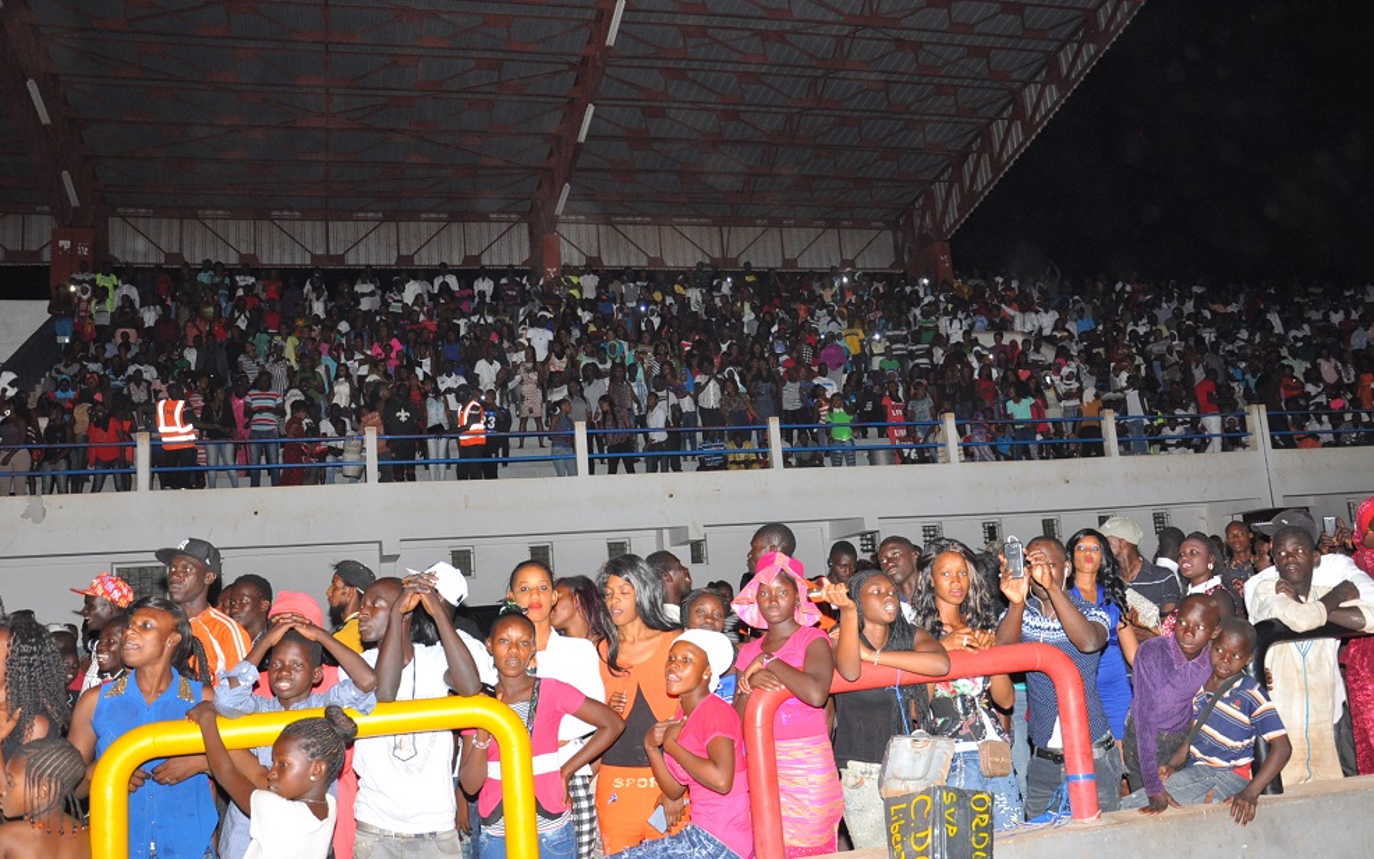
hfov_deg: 58.9
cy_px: 420
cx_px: 693
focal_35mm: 33
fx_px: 1217
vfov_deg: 38.8
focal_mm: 21
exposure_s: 1/100
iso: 640
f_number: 3.8
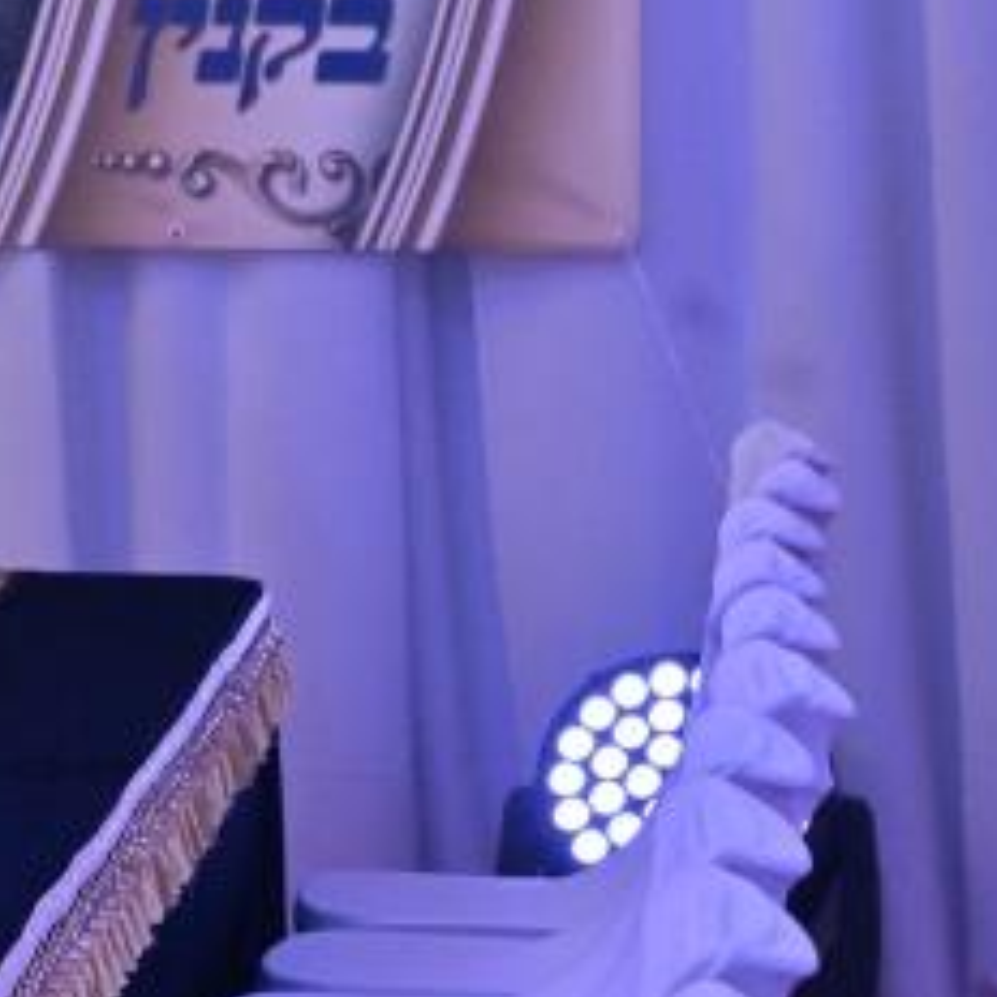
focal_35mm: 307
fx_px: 10004
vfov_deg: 5.7
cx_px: -666
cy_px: 88
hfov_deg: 5.6
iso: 1600
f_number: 8
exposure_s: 1/200
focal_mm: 82
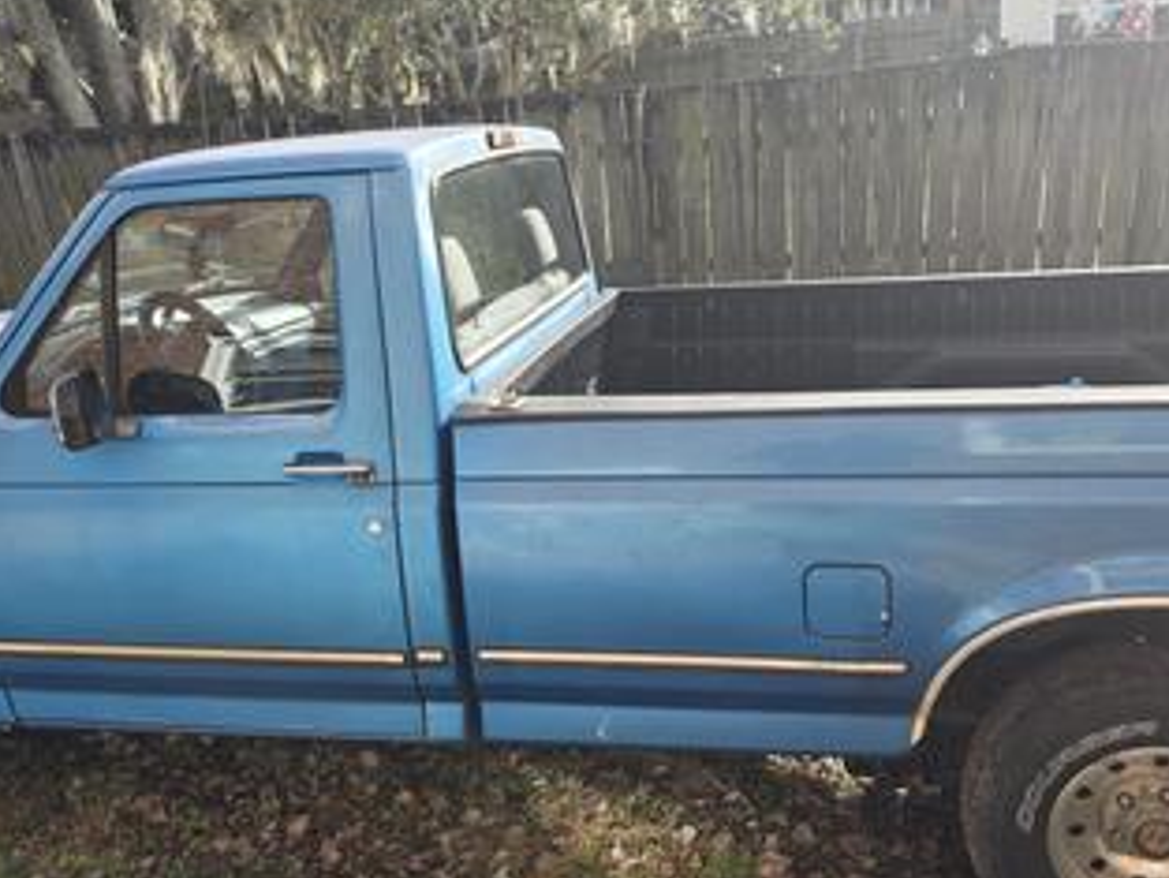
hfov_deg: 50.0
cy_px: 486
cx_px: 508
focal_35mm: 37
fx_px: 1250
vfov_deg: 38.6
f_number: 1.7
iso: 80
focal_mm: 6.3
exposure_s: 1/1978
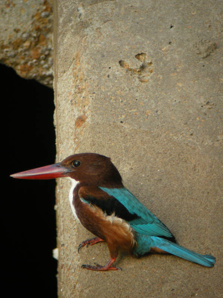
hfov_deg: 12.0
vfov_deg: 16.0
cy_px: 149
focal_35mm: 123
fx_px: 1059
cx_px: 112
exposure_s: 1/30.8
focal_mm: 26.3
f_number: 7.3
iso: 200
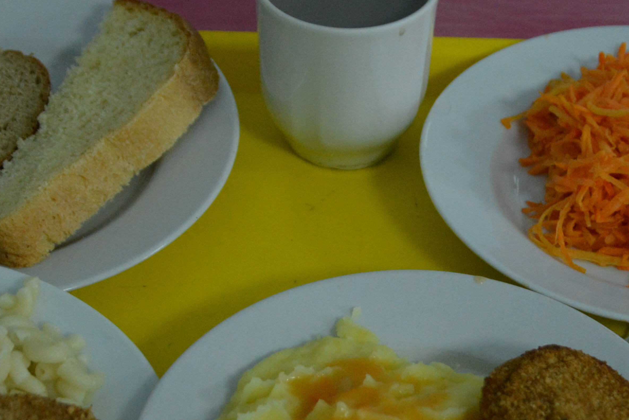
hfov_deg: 19.3
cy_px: 224
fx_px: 1852
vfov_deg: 12.9
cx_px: 367
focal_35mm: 106
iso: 1600
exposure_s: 1/160
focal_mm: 28
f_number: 4
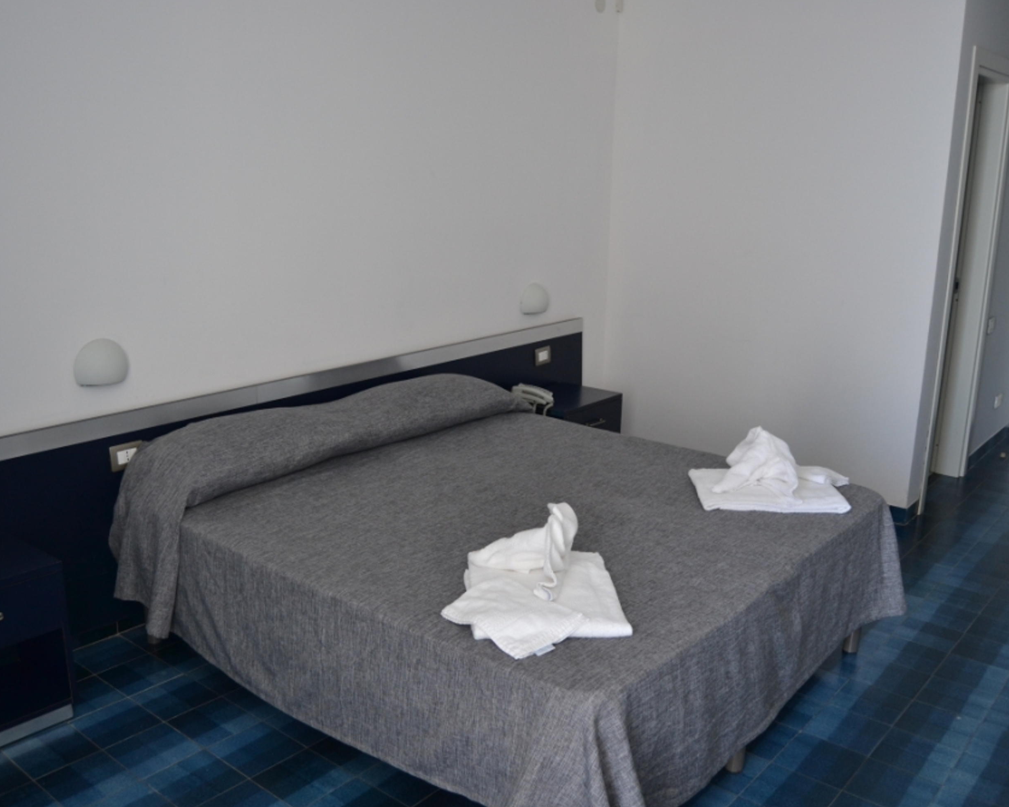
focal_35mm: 31
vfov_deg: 47.1
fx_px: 926
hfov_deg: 57.1
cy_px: 404
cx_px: 457
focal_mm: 18
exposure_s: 1/60
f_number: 4
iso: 400
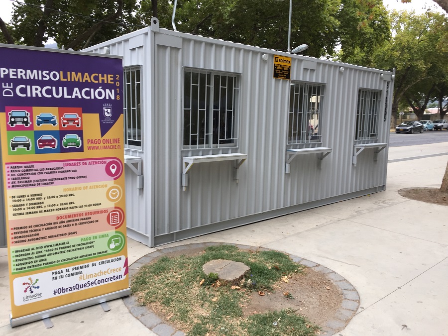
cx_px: 224
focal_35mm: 29
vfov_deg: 48.2
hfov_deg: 61.7
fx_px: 375
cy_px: 168
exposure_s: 1/106
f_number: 2.2
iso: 32
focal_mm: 4.15
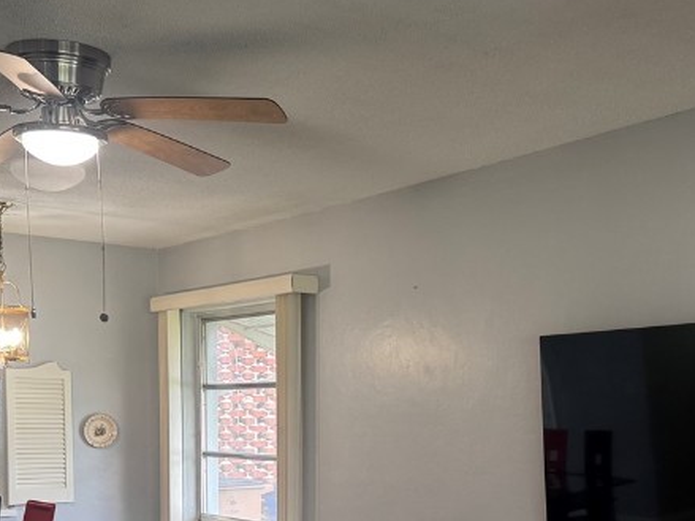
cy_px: 473
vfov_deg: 25.3
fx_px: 1124
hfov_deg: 34.2
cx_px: 424
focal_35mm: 56
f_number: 1.78
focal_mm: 6.76
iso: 200
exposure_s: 1/60
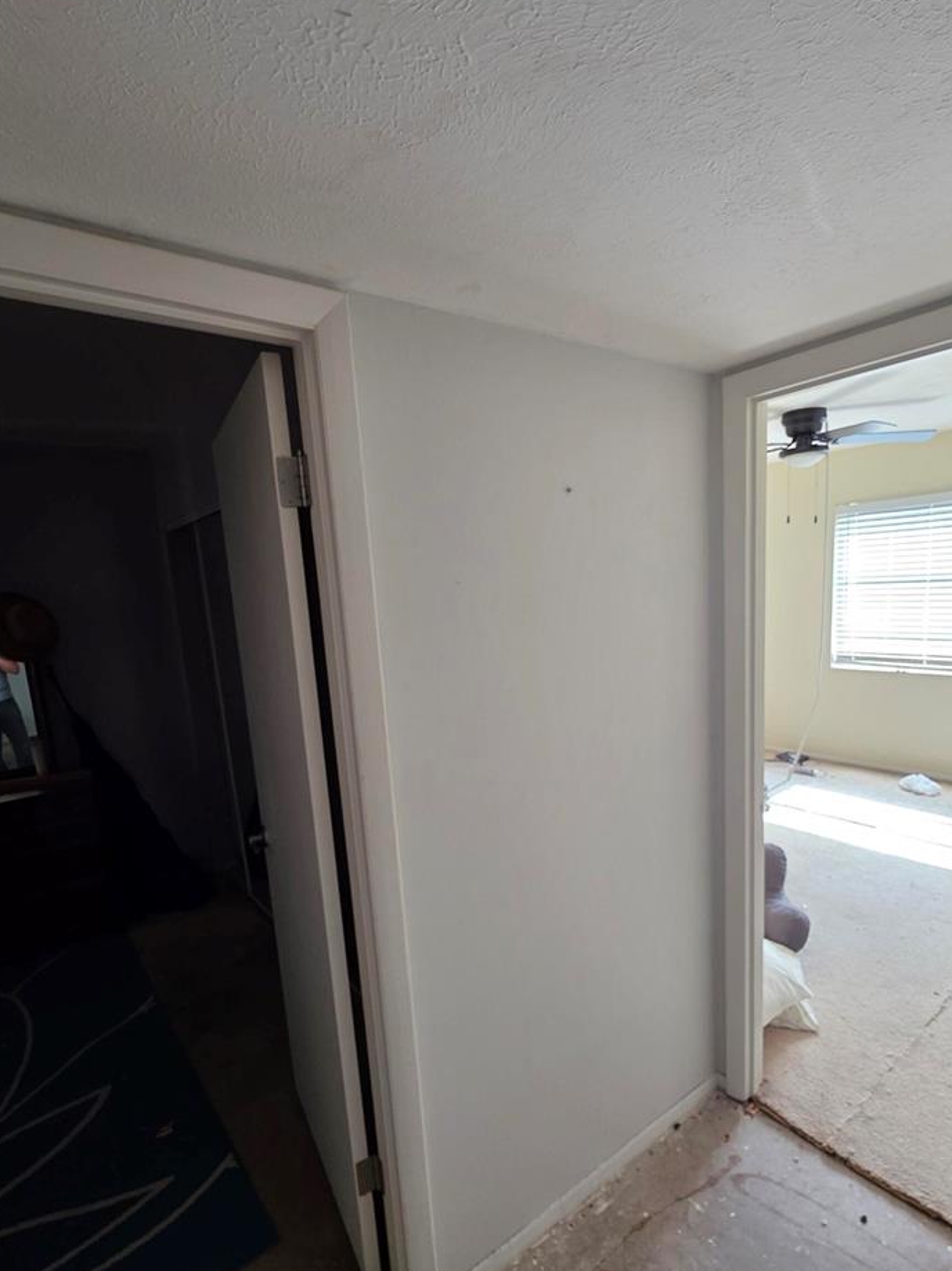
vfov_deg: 90.7
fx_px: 624
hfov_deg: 74.6
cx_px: 502
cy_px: 703
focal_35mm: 17
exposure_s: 1/120
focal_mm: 2.2
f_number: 1.9
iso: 125
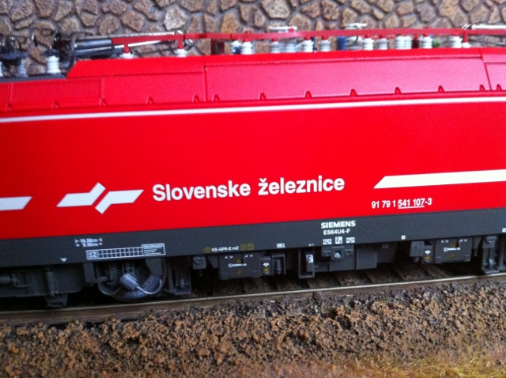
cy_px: 189
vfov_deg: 40.6
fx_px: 511
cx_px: 253
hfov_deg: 52.7
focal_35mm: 35
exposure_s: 1/15
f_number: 2.8
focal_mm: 3.85
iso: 640
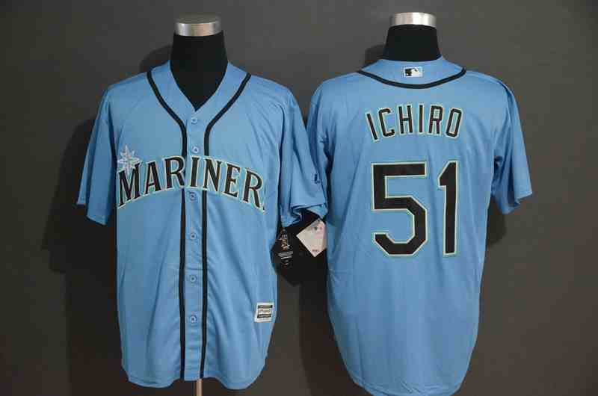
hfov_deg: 26.0
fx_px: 1293
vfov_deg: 17.4
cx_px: 299
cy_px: 198
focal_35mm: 78
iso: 4000
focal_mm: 52
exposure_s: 1/30
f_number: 4.8
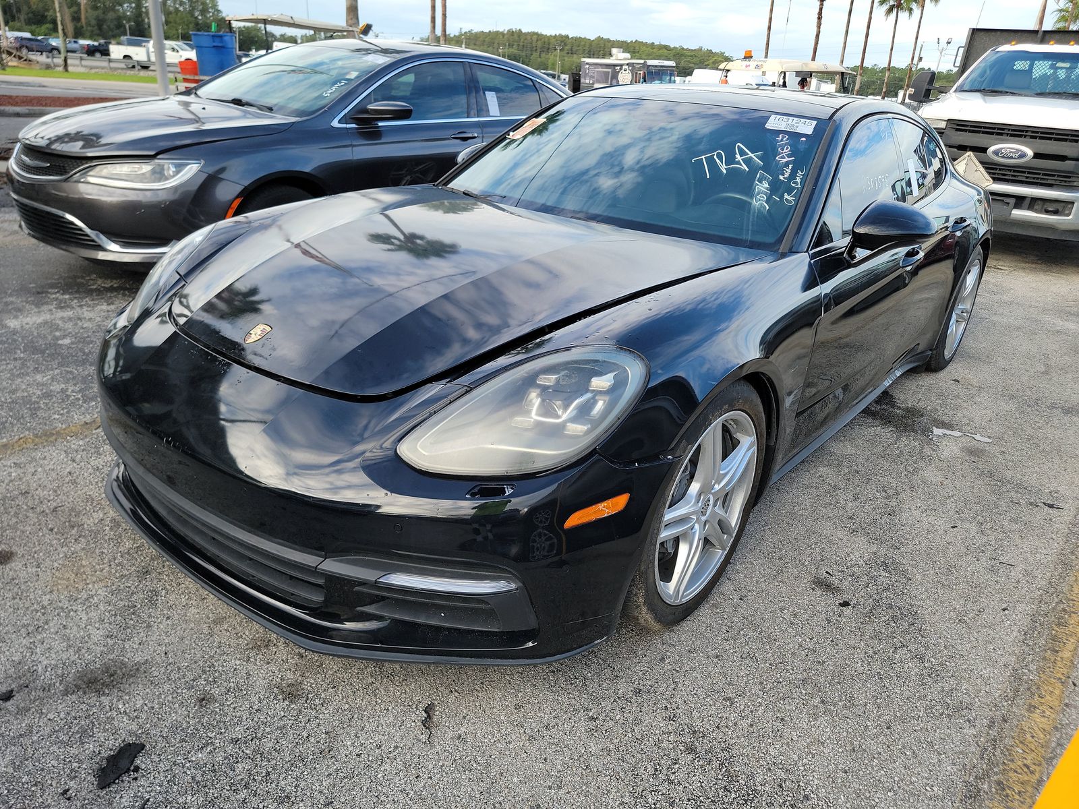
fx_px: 748
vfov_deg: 56.8
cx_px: 540
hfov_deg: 71.6
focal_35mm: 24
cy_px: 404
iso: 50
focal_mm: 6.7
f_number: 1.8
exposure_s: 1/164
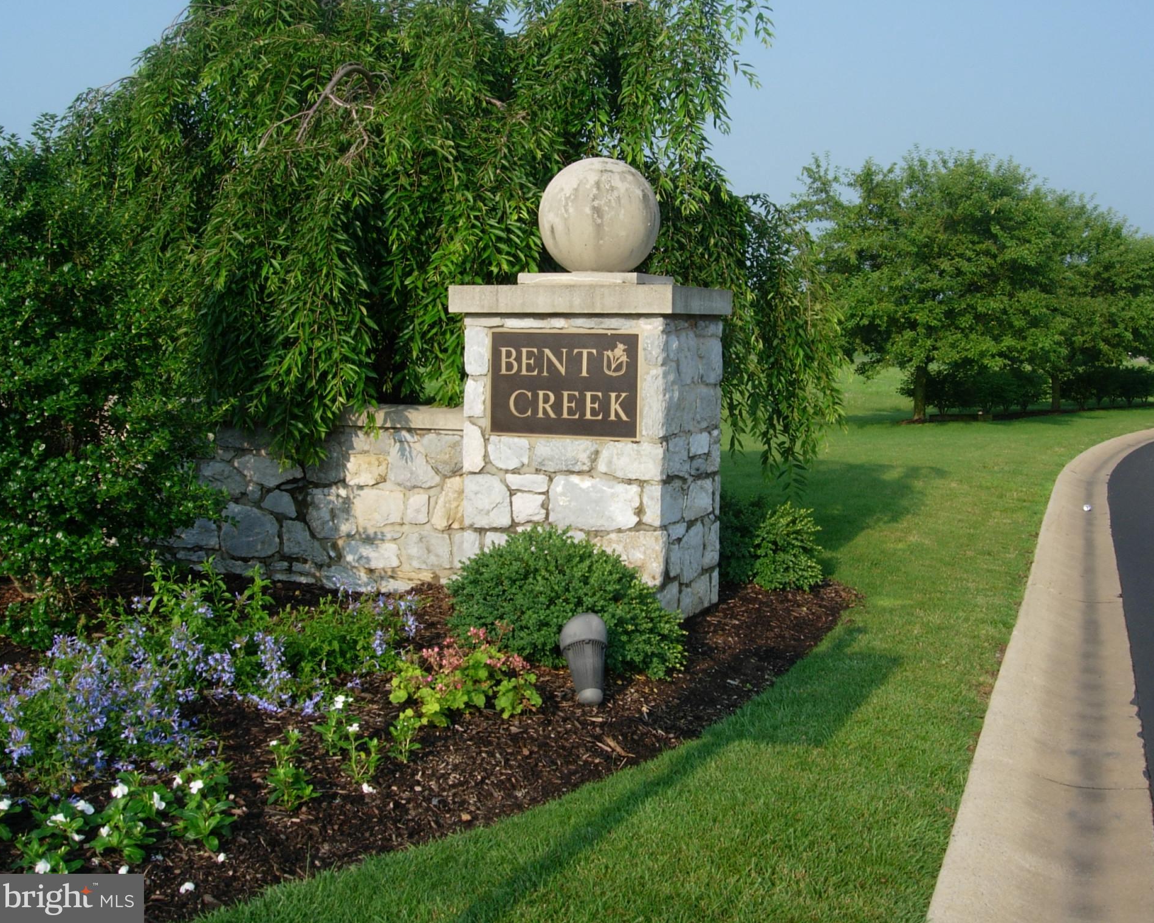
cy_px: 457
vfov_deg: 37.3
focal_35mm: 40
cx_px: 614
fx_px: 1366
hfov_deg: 45.8
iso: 64
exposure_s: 1/456
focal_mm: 7.8
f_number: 4.8
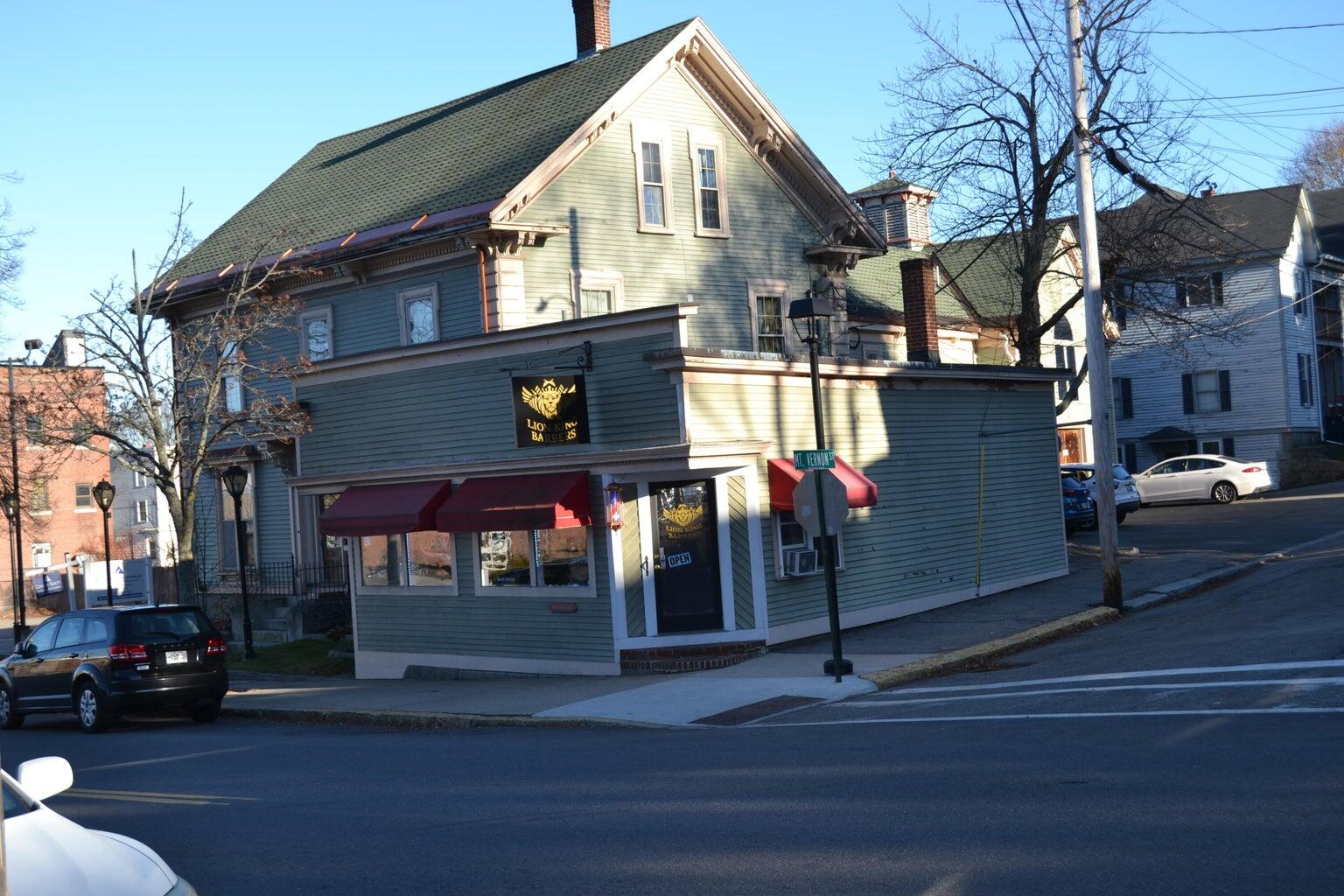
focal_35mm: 46
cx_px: 672
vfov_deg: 28.9
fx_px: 1736
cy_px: 448
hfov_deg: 42.3
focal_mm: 31
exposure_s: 1/160
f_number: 6.3
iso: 100
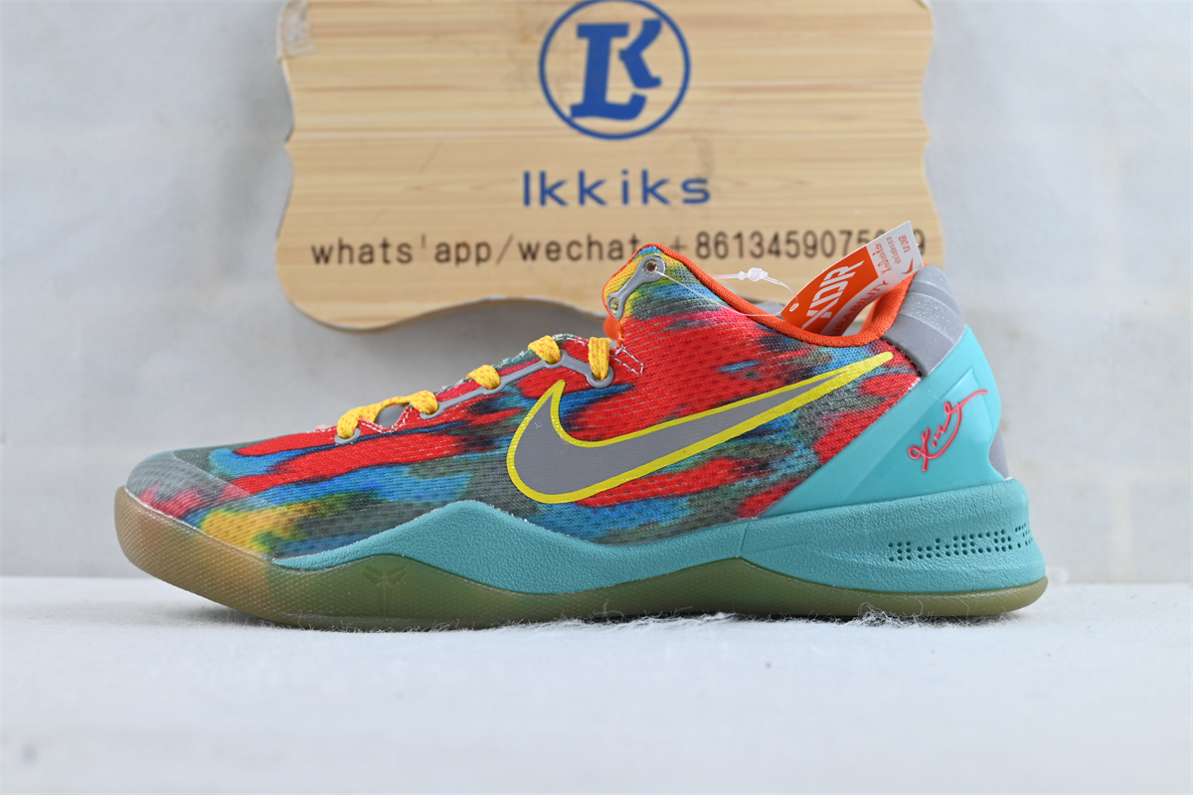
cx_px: 596
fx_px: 1441
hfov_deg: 45.0
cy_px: 398
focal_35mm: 44
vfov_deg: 30.8
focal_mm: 29
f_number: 4.8
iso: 100
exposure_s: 1/40
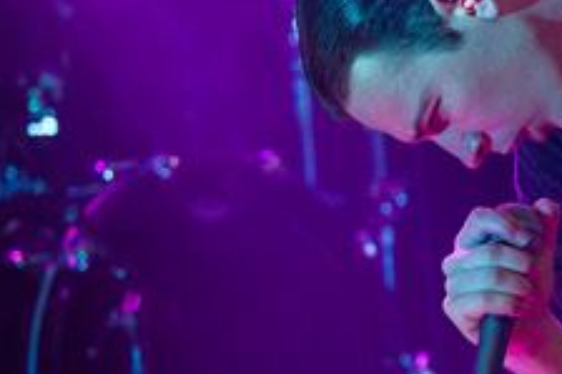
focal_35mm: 277
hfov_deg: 7.4
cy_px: 231
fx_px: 4321
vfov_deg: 5.0
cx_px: 720
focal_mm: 86
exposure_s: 1/800
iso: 2000
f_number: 2.8
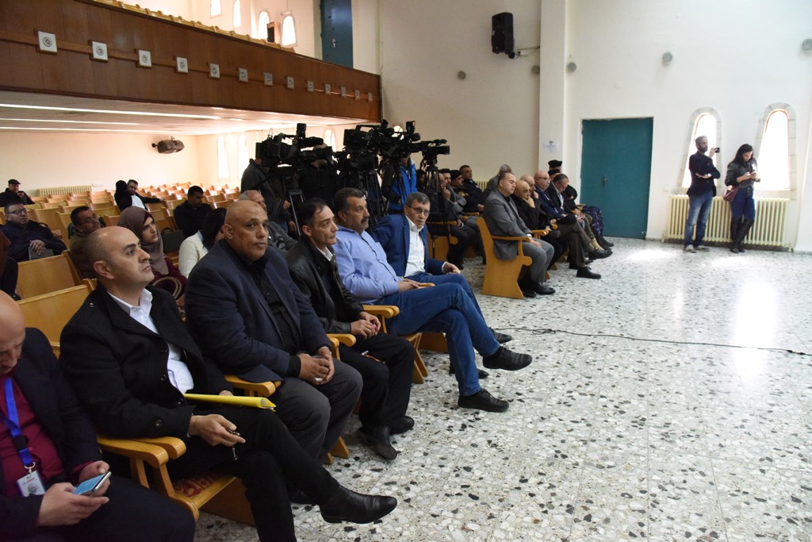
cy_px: 271
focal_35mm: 24
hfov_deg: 73.7
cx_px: 406
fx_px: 541
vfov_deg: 53.1
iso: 10000
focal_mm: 24
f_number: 7.1
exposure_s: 1/200
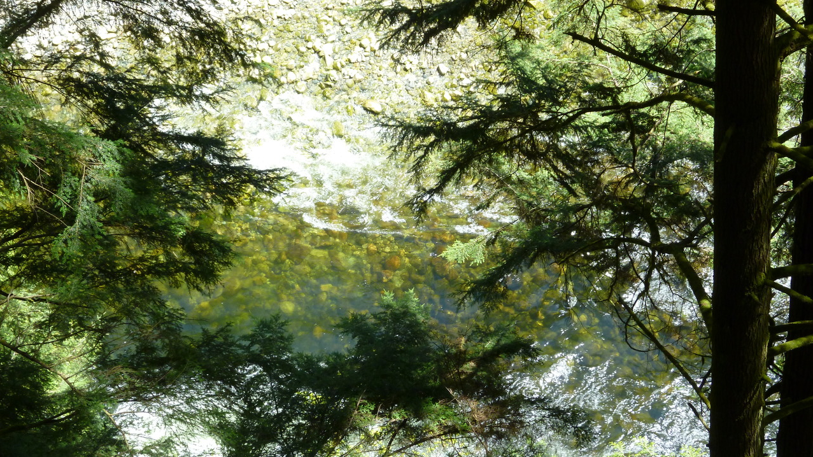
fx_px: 1789
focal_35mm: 83
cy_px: 259
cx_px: 406
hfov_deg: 25.6
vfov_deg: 14.6
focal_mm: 13.6
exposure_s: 1/100
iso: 160
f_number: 4.9
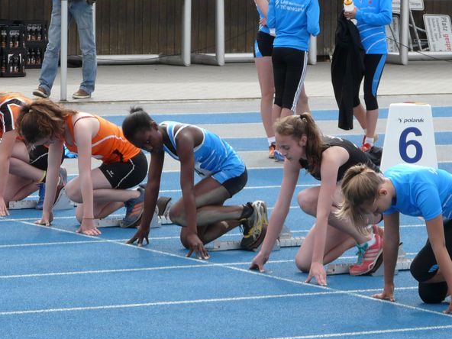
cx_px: 232
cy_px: 165
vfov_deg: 6.6
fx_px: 2951
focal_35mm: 226
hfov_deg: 8.8
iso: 100
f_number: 3.6
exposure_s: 1/500
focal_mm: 21.6
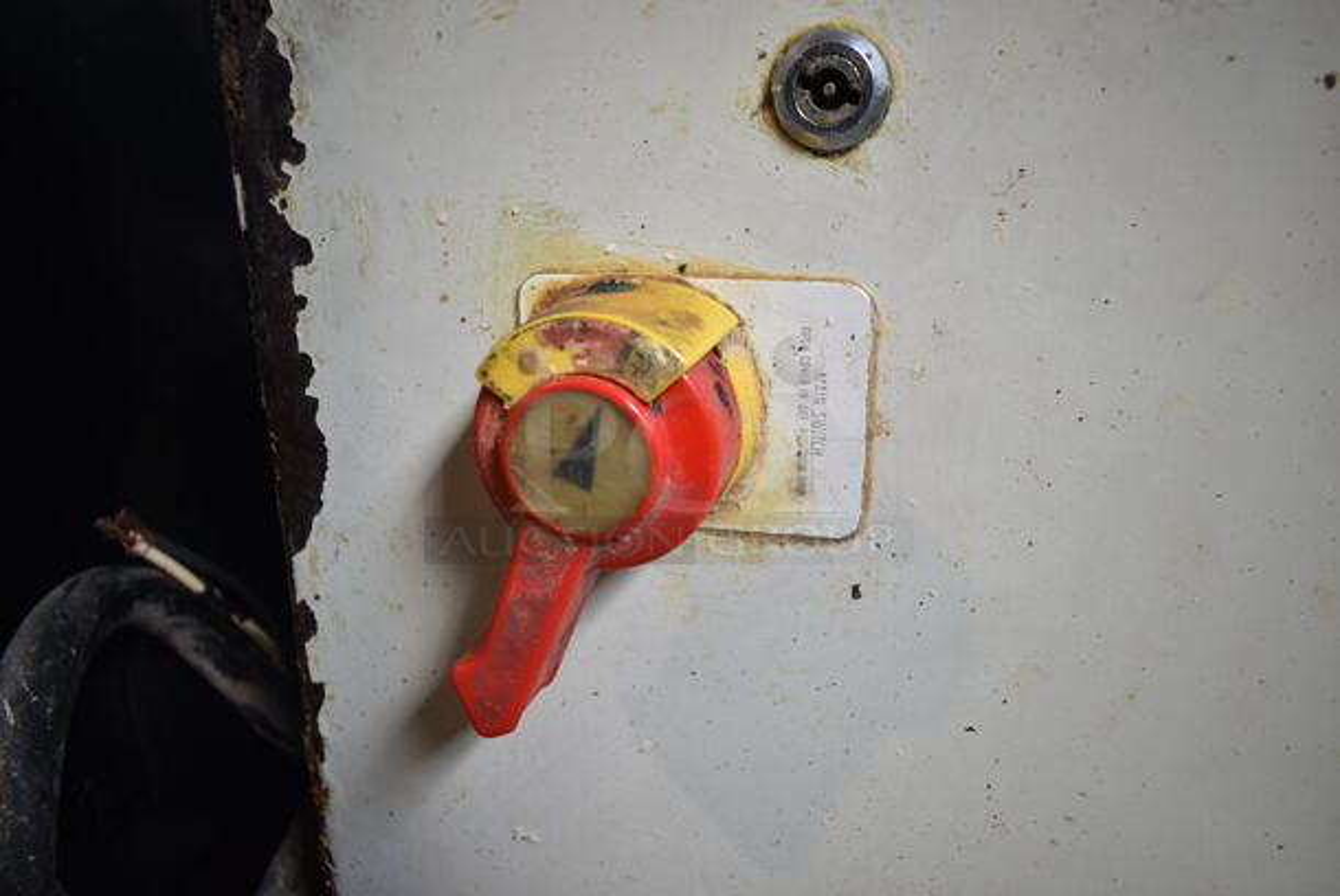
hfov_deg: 67.3
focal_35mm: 27
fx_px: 1006
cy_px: 448
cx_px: 670
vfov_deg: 48.0
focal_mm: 18
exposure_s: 1/30
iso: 180
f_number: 3.5
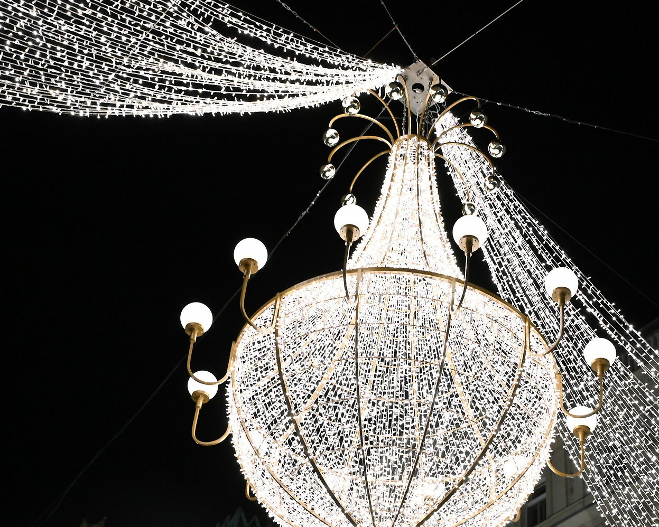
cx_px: 393
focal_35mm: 65
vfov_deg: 23.3
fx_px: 1268
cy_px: 392
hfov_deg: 29.1
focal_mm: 24
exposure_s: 1/60
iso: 3200
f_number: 5
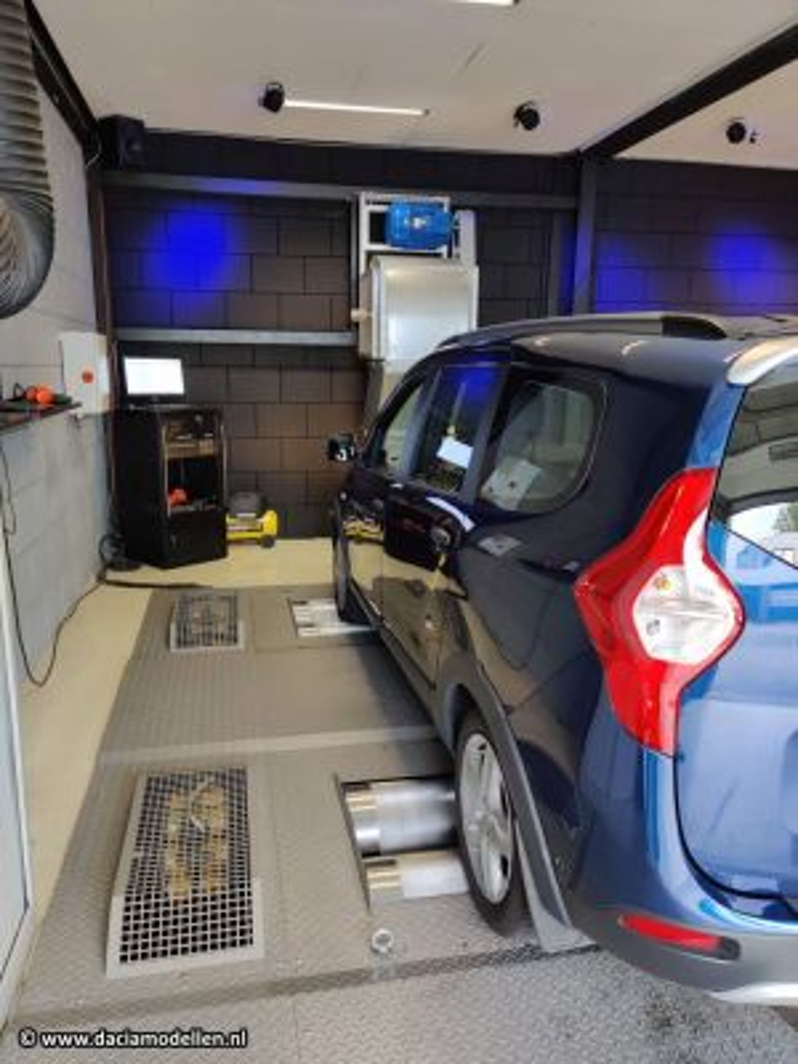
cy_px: 532
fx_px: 830
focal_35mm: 27
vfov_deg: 65.3
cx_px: 399
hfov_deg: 51.4
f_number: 1.65
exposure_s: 1/33
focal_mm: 4.75
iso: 320
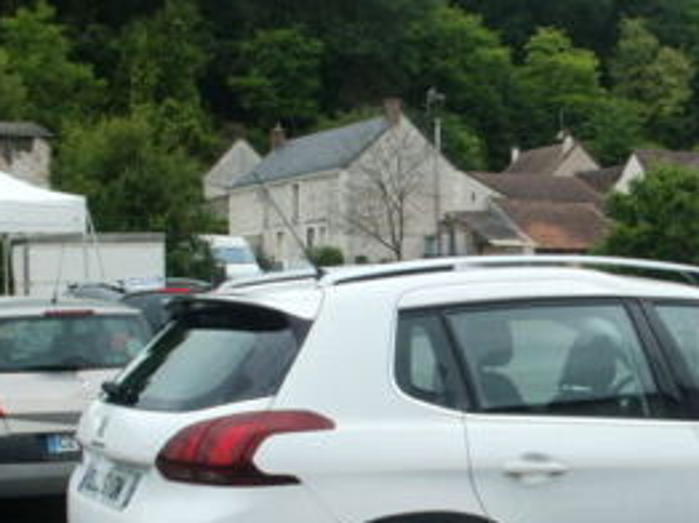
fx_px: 1332
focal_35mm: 66
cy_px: 438
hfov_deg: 28.9
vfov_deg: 21.9
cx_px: 531
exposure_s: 1/250
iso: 200
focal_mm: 6.3
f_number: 5.6
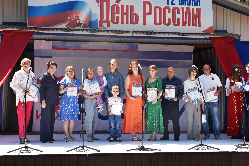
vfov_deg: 26.5
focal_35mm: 51
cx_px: 124
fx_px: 353
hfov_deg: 38.9
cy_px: 83
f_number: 9
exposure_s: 1/320
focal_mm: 34
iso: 200
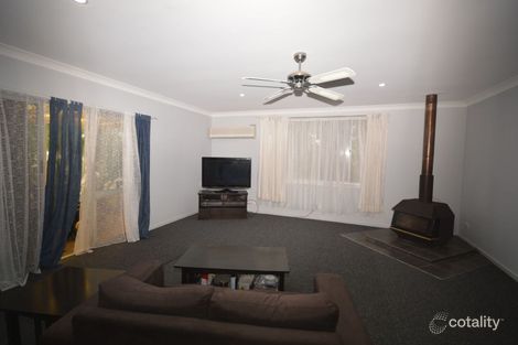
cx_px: 259
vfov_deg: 72.0
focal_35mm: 16
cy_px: 172
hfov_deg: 95.0
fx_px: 237
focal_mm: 11
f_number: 4.2
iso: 100
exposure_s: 1/60
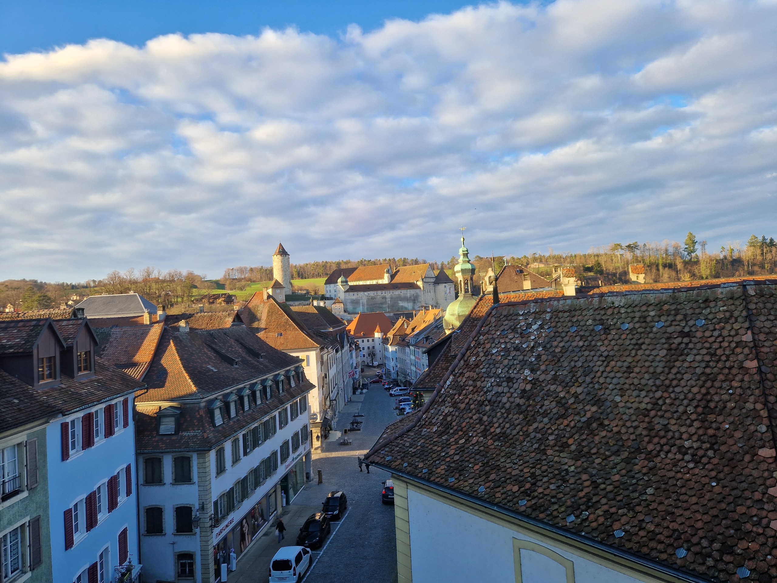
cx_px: 388
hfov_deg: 73.9
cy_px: 292
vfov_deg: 58.9
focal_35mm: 23
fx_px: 516
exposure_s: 1/380
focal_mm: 5.4
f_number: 1.8
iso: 50
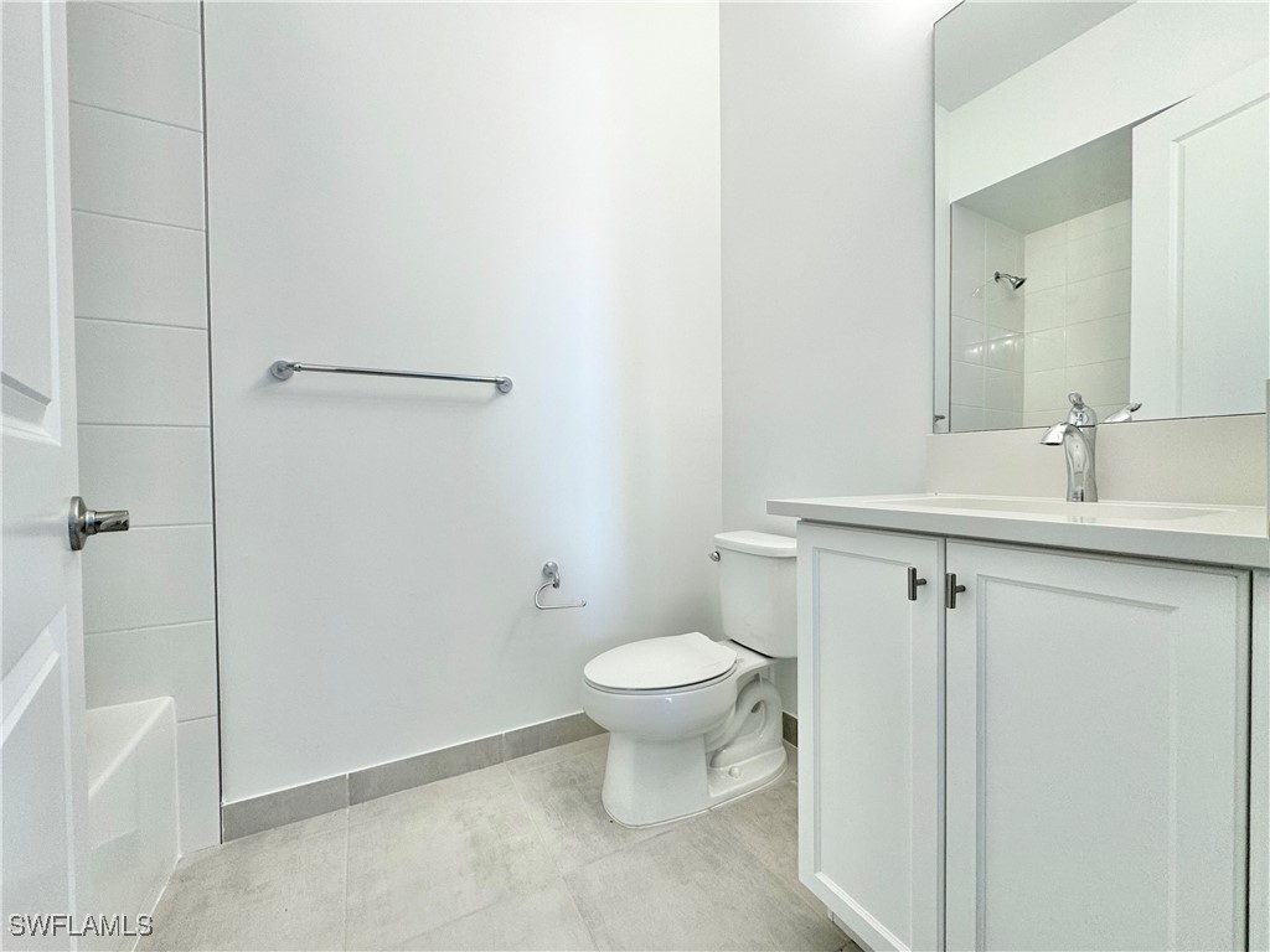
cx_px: 635
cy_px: 476
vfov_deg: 85.7
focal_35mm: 14
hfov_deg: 102.1
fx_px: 514
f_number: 2.2
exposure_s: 1/120
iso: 100
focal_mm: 2.22
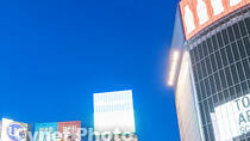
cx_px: 81
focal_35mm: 48
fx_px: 318
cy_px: 131
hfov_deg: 42.3
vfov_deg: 24.1
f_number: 5.6
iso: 800
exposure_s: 1/20
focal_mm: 16
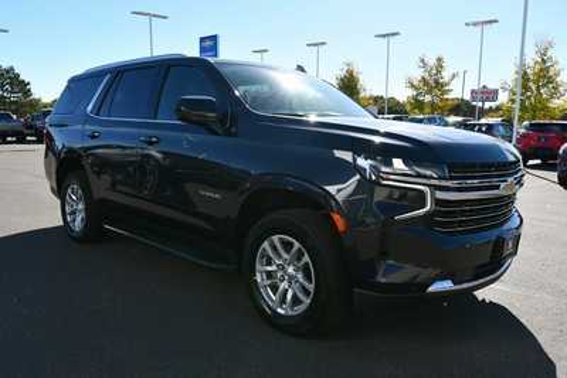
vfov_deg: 43.6
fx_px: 473
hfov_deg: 61.9
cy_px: 189
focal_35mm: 30
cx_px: 284
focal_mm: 20
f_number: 8
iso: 125
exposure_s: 1/250
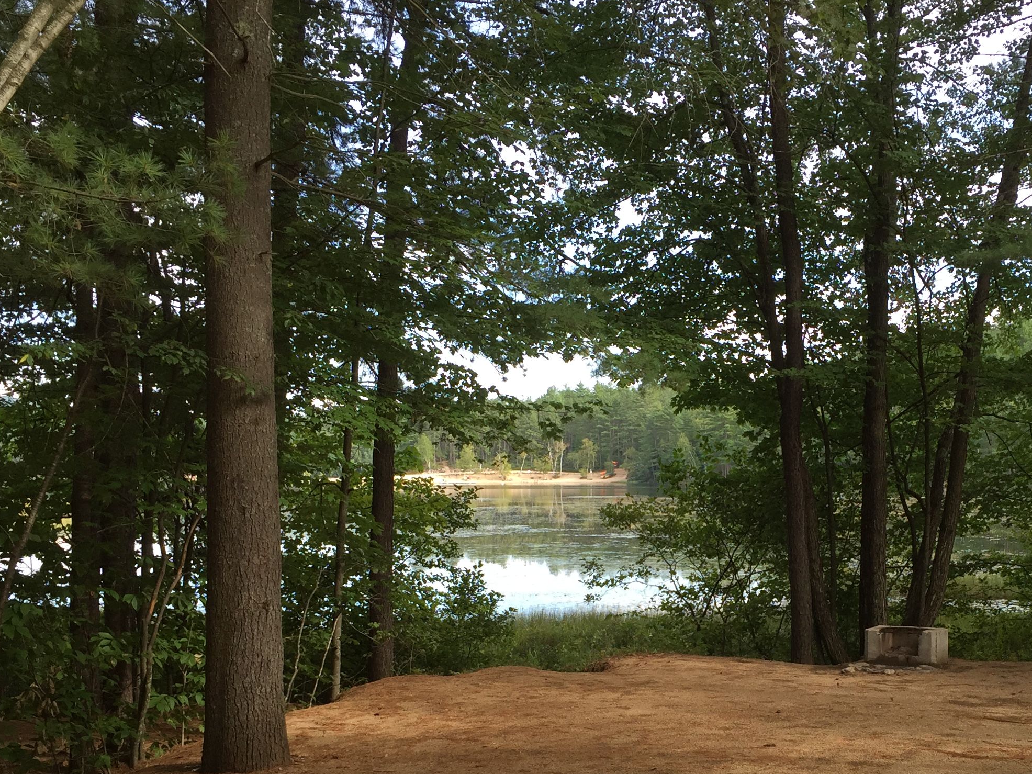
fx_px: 1431
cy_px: 604
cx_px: 682
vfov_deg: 29.7
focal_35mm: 48
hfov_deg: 39.2
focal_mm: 4.15
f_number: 2.2
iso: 32
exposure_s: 1/273
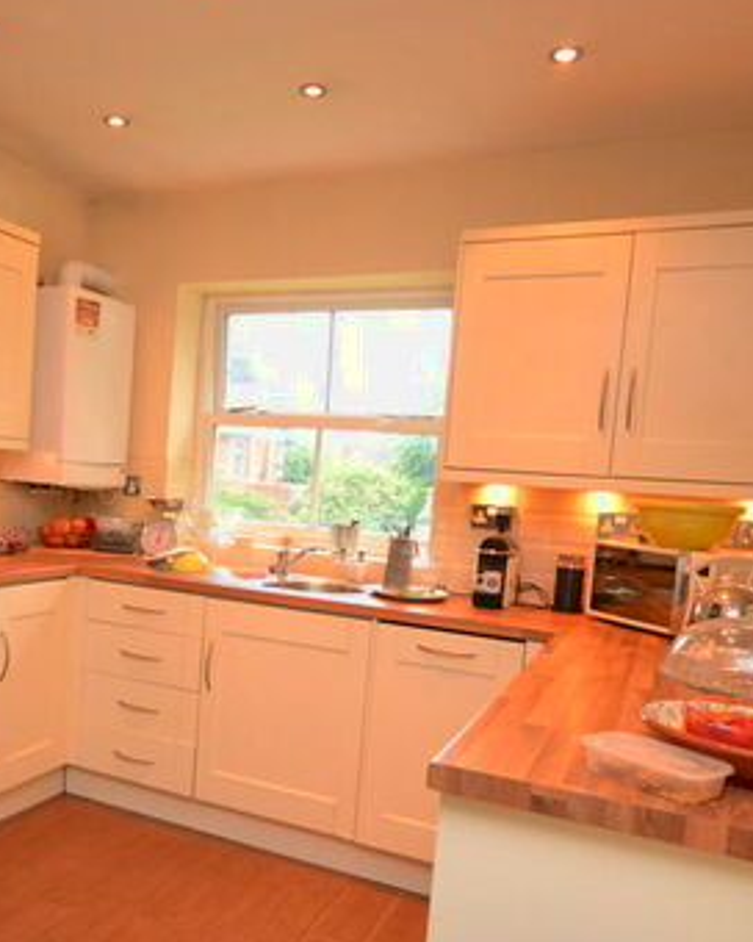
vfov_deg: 60.2
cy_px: 531
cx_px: 238
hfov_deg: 48.9
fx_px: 808
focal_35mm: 29
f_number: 4
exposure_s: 1/60
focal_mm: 10
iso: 900
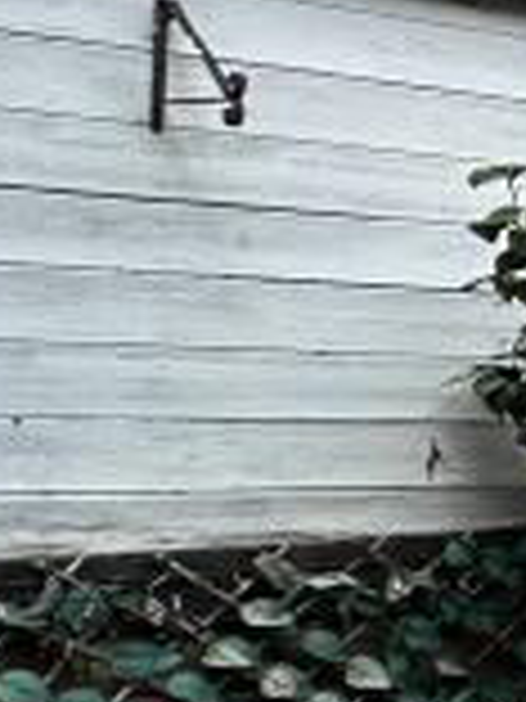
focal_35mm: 92
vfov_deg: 21.3
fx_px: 1864
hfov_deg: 8.9
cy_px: 446
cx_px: 1951
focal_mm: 2.22
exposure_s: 1/807
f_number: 2.2
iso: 40
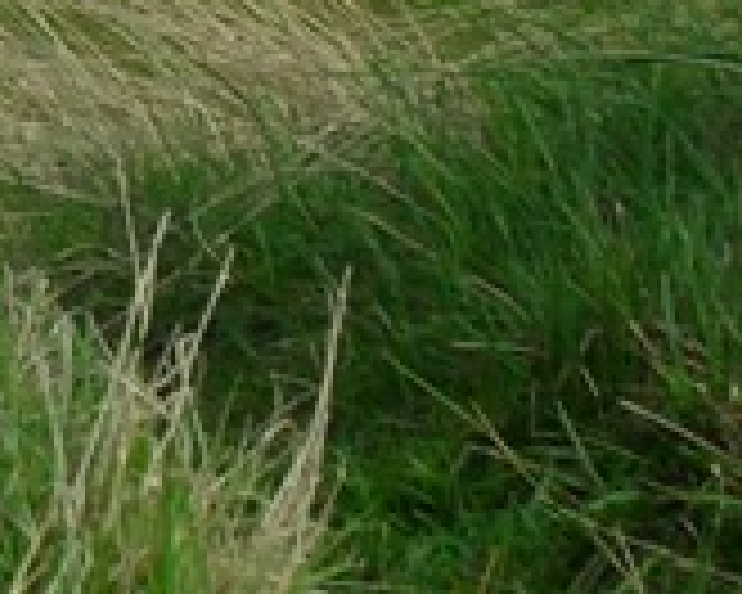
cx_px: -409
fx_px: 4546
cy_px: -900
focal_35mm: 207
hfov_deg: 9.1
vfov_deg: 7.0
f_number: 8.9
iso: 100
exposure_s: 1/180
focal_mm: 6.2
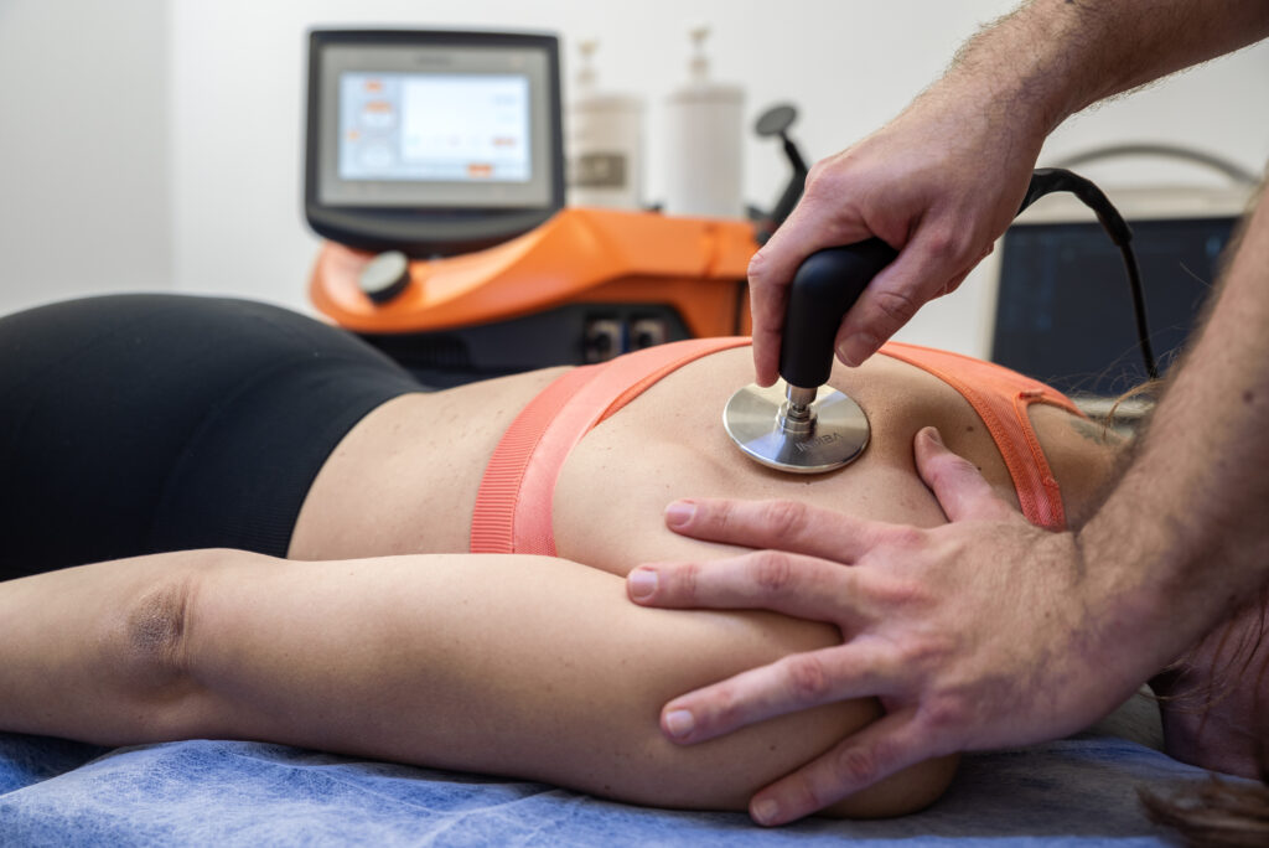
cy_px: 424
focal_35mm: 42
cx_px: 634
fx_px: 1481
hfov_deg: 46.4
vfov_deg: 31.9
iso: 400
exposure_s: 1/200
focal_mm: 42
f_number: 4
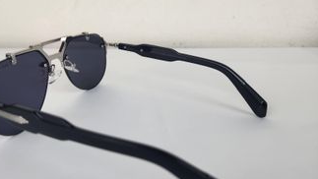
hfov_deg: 61.9
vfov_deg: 37.7
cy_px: 77
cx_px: 123
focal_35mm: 31
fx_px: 262
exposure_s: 1/180
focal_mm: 5.4
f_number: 1.8
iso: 50
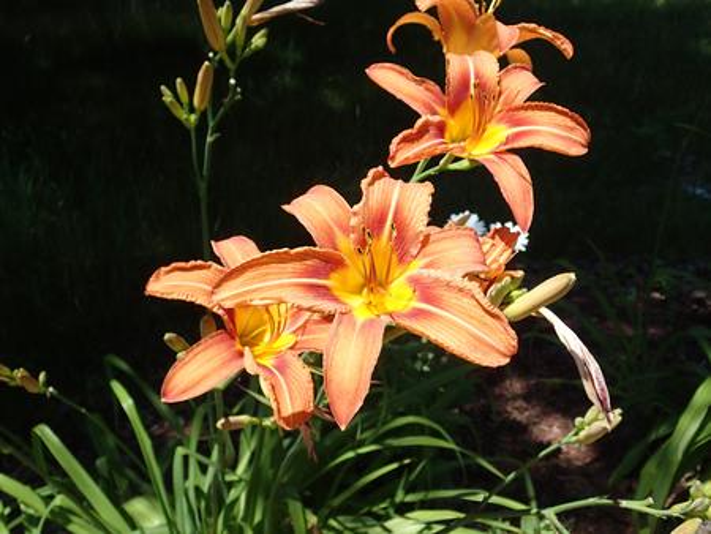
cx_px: 356
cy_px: 267
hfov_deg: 56.8
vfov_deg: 44.2
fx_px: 658
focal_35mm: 32
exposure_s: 1/800
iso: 100
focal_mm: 5.9
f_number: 3.2
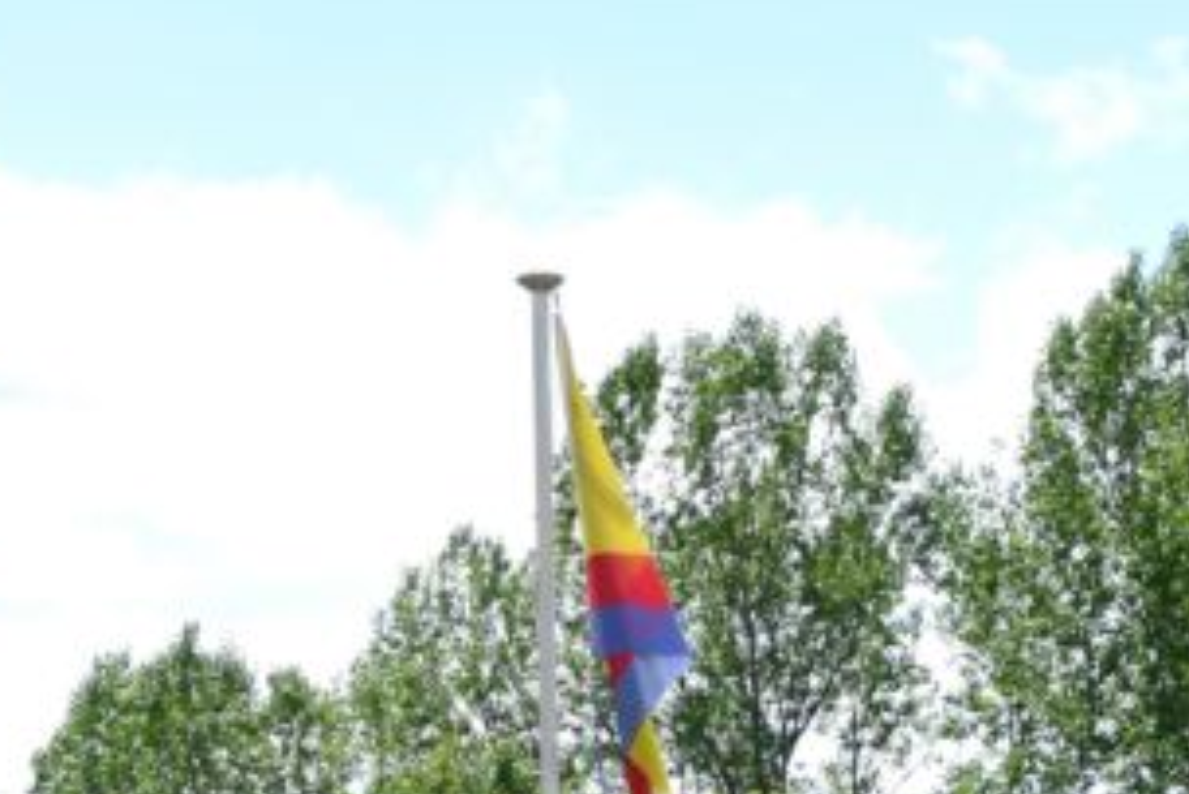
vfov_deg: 6.1
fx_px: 7335
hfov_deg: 9.3
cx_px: 634
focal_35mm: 222
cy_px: 1181
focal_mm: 44
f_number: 9
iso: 250
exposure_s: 1/320
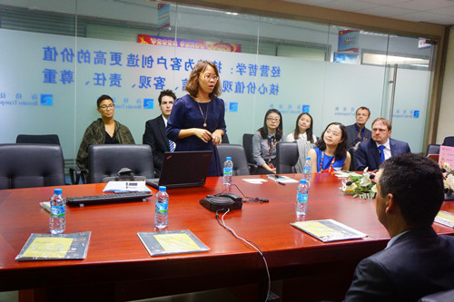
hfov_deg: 53.1
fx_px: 454
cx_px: 227
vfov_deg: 36.8
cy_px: 151
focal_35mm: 36
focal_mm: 24
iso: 1600
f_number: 4
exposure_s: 1/50
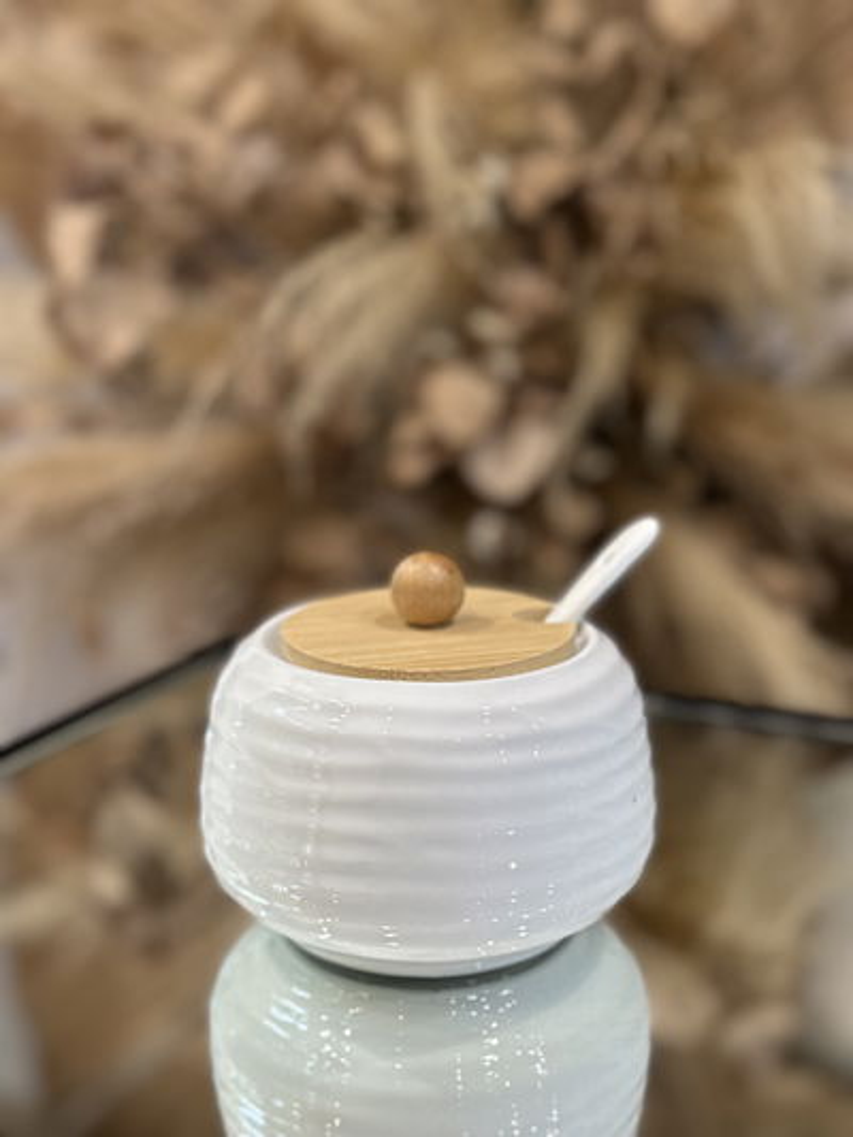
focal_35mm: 48
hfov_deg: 30.3
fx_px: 1576
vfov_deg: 39.6
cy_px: 568
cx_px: 426
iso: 64
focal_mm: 6.76
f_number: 1.78
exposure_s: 1/50
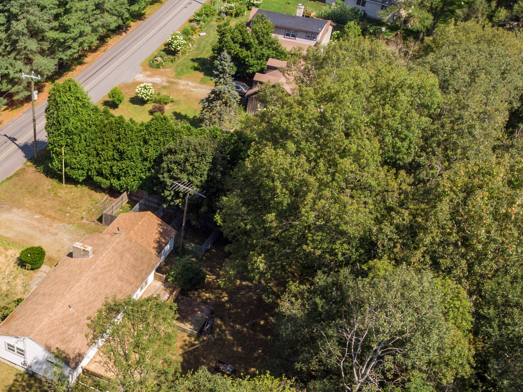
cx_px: 81
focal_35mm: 44
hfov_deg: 40.6
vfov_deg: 32.3
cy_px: 286
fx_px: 664
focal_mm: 4.5
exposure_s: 1/1100
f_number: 2.8
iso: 100
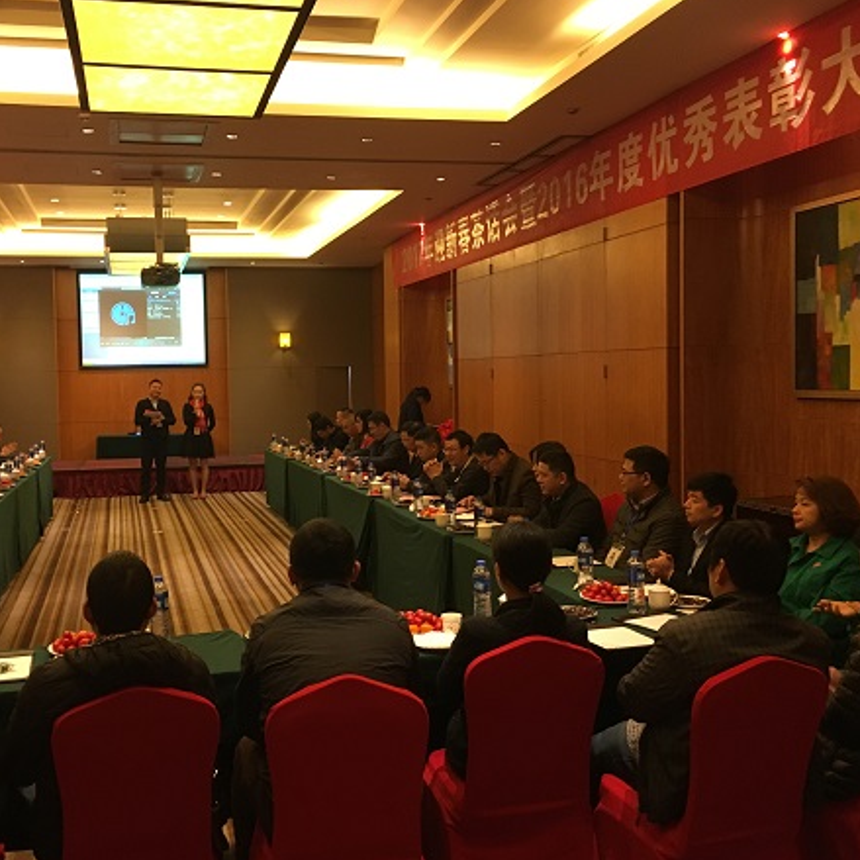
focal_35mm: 35
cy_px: 427
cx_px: 335
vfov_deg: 47.2
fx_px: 984
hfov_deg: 46.9
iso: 200
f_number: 2.2
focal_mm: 4.15
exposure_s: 1/33
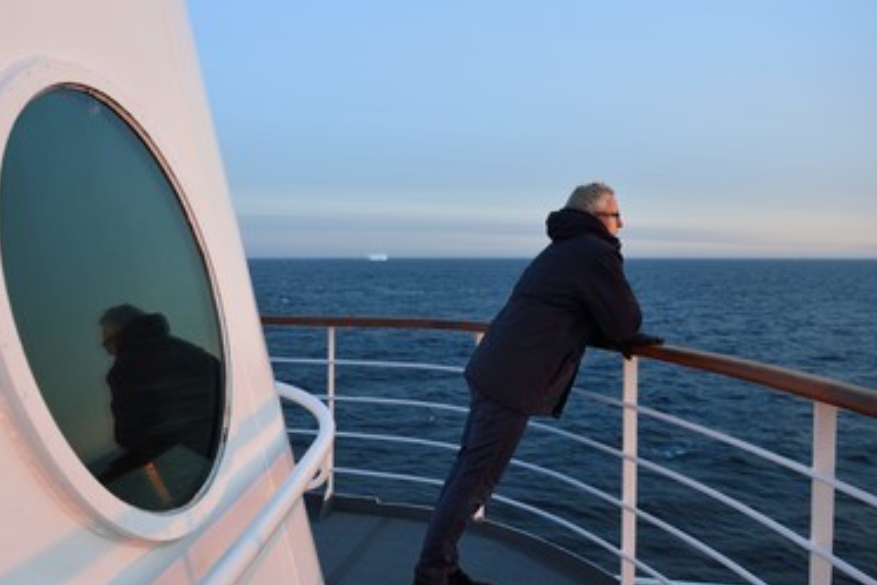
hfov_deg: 67.3
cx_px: 411
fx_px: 658
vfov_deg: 48.0
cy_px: 303
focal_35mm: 27
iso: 400
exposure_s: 1/100
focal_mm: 24
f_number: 5
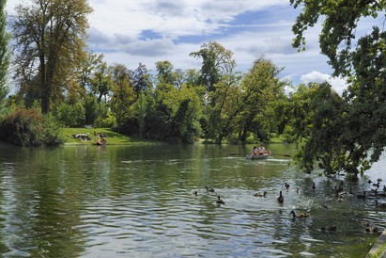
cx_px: 193
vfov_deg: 29.2
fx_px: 493
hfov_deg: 42.7
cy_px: 130
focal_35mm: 46
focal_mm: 45
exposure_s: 1/320
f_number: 10
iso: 200
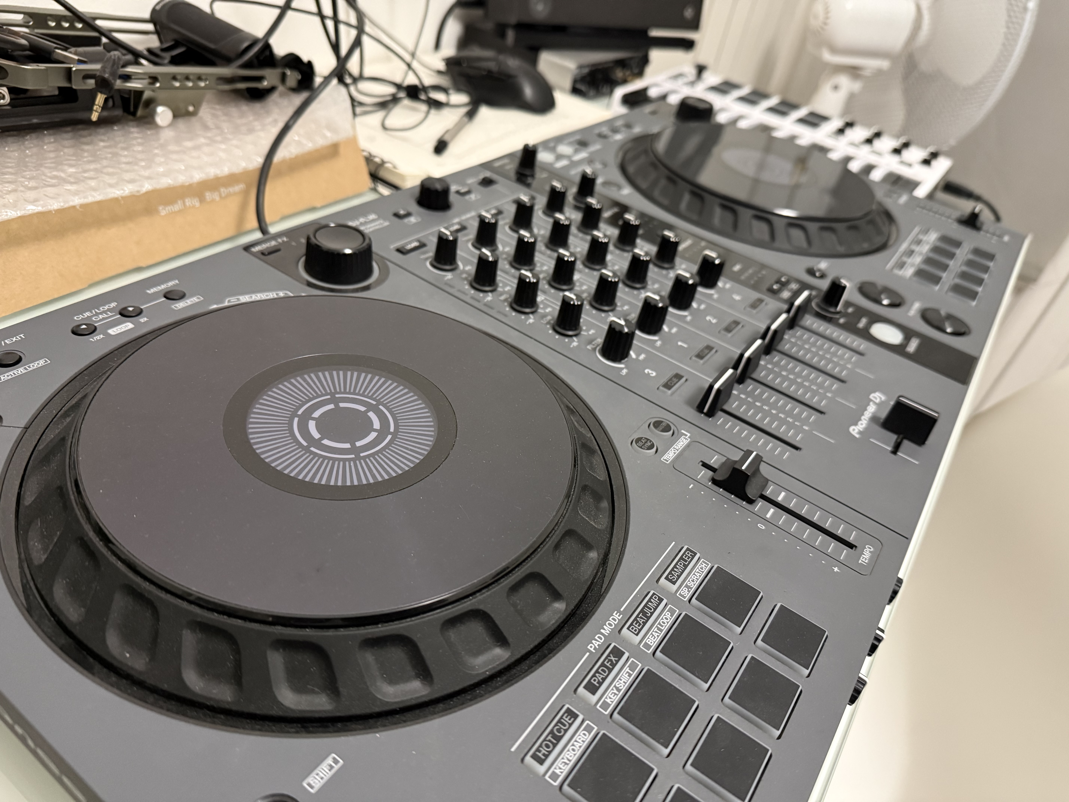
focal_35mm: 24
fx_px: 741
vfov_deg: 56.8
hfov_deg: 71.6
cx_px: 534
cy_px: 401
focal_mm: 6.76
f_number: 1.78
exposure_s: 1/33
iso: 640
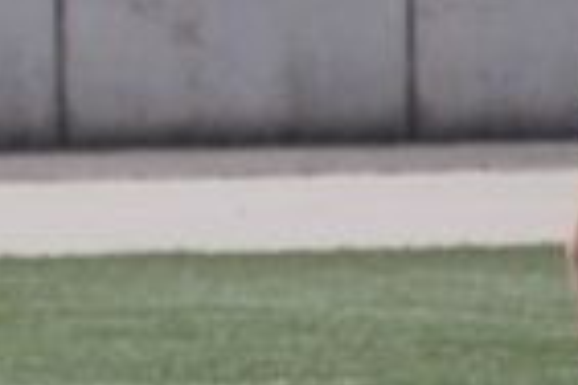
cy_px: 51
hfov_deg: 1.0
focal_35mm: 2134
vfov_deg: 0.6
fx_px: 34260
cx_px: -525
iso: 160
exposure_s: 1/320
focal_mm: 200
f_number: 6.3
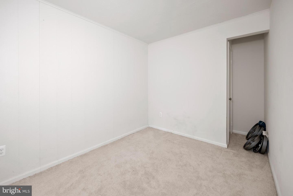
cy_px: 98
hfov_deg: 104.2
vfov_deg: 81.2
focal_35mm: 14
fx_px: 114
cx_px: 146
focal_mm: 14
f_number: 4
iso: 100
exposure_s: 1/3
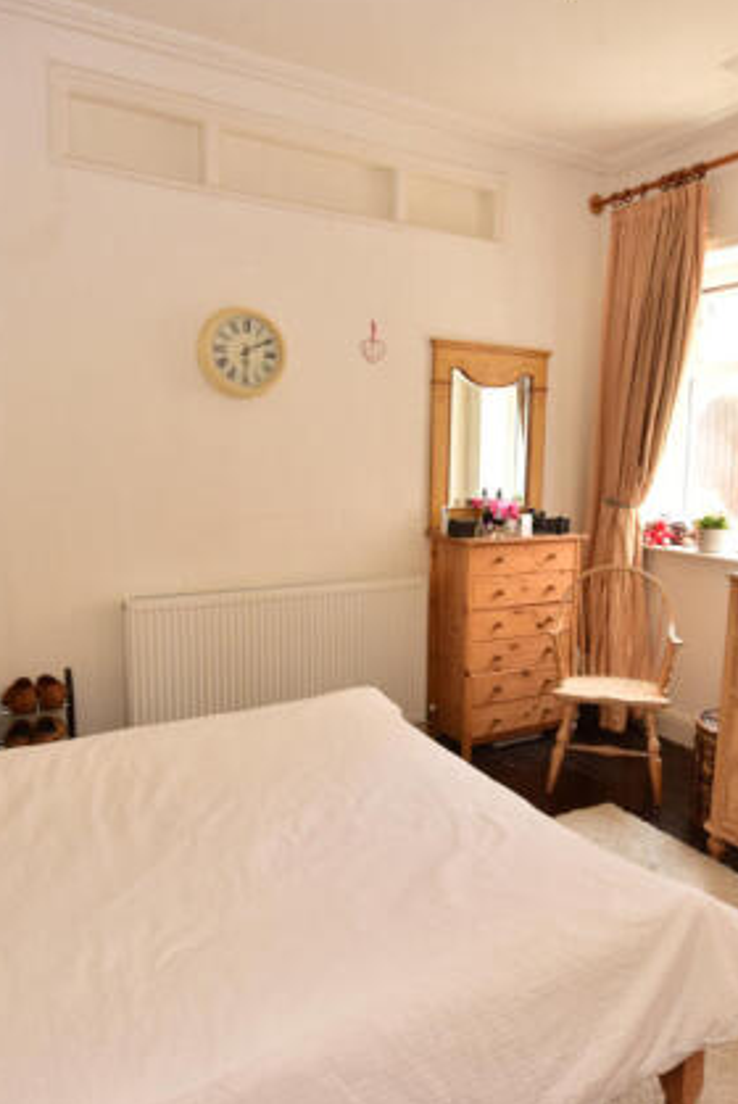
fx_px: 791
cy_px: 536
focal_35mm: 26
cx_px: 449
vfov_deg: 69.8
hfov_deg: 49.6
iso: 500
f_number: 8
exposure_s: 1/50
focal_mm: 11
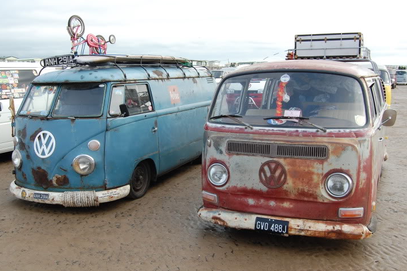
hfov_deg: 49.9
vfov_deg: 34.6
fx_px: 436
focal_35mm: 39
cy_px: 138
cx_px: 180
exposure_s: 1/200
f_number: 7.1
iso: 200
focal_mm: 23
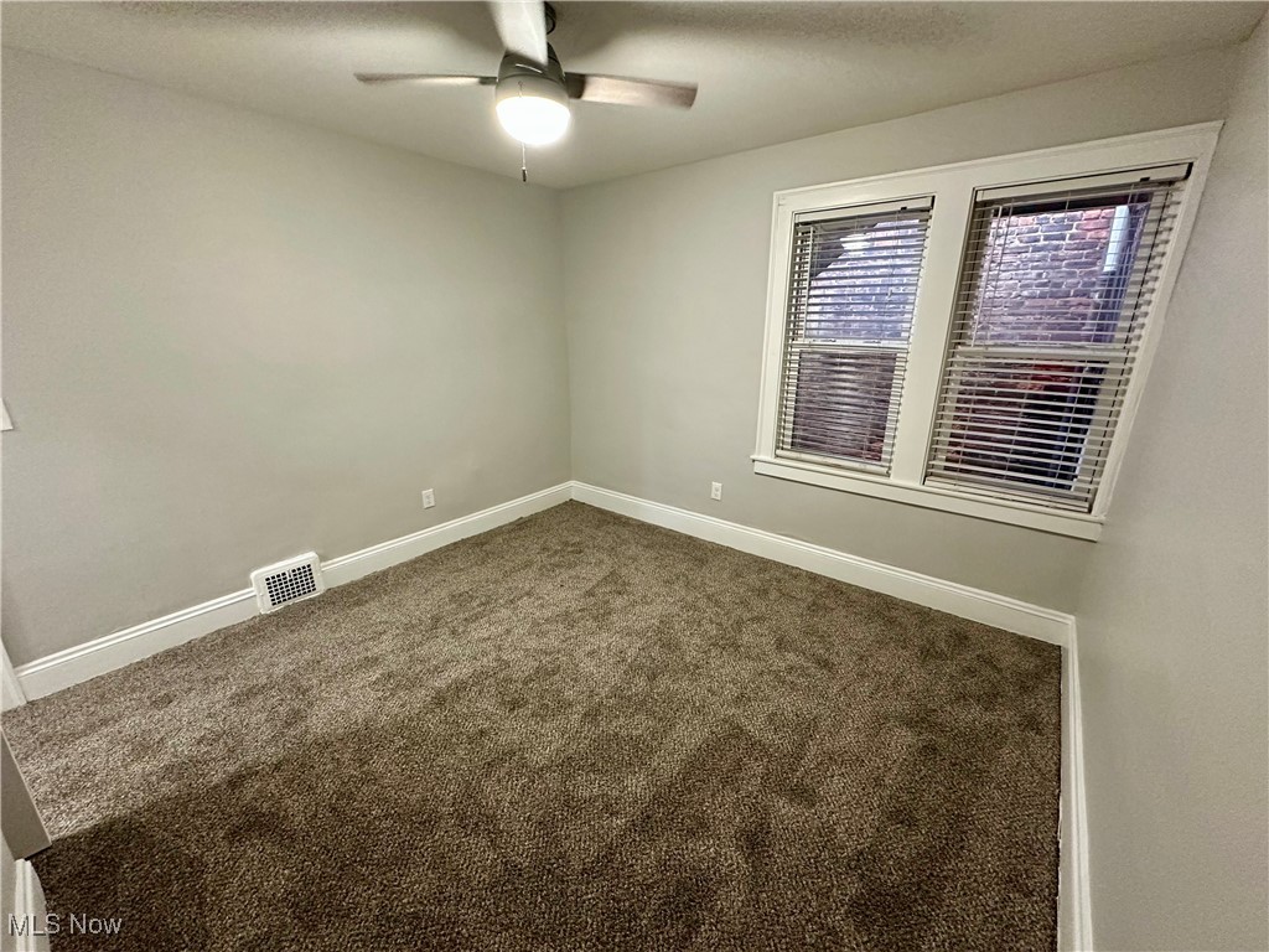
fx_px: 513
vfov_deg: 85.7
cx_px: 634
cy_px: 476
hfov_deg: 102.1
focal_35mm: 14
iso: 400
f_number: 2.2
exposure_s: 1/60
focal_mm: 2.22
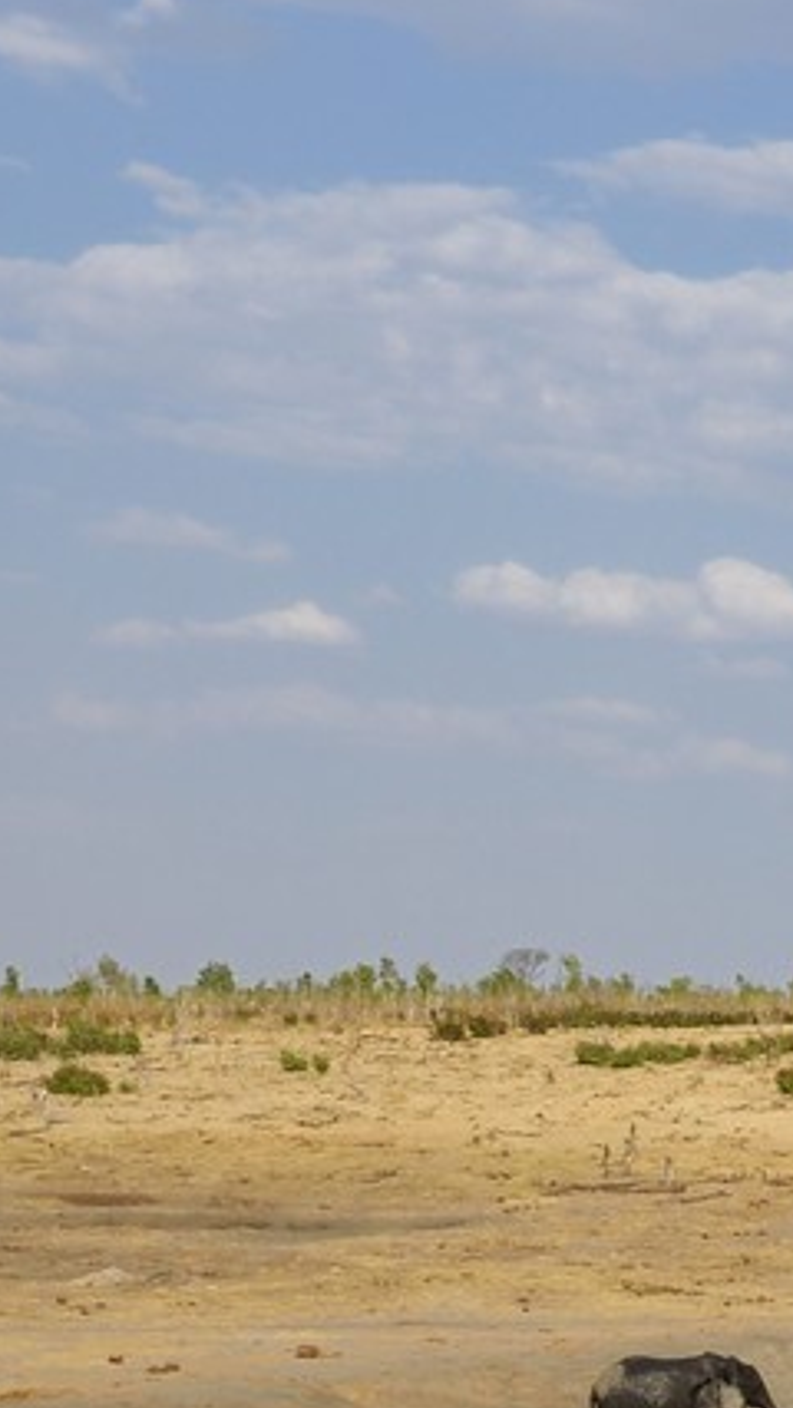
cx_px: 2362
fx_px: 4256
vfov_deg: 18.1
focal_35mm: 114
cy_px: 1530
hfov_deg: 8.8
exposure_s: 1/200
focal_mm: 29
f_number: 13
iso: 200
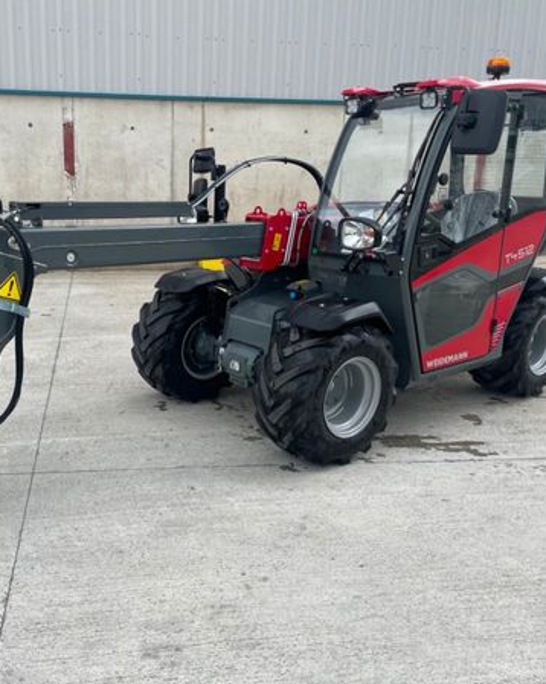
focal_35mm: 34
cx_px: 183
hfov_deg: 42.8
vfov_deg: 52.9
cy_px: 342
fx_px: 687
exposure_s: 1/1319
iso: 32
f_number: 1.6
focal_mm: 4.2
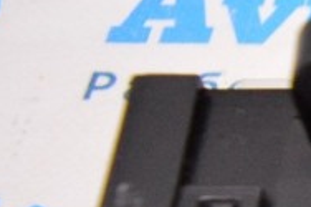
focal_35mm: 147
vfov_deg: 9.0
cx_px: 830
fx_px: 1269
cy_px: 335
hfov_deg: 10.9
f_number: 3.5
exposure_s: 1/320
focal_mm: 18
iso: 3200
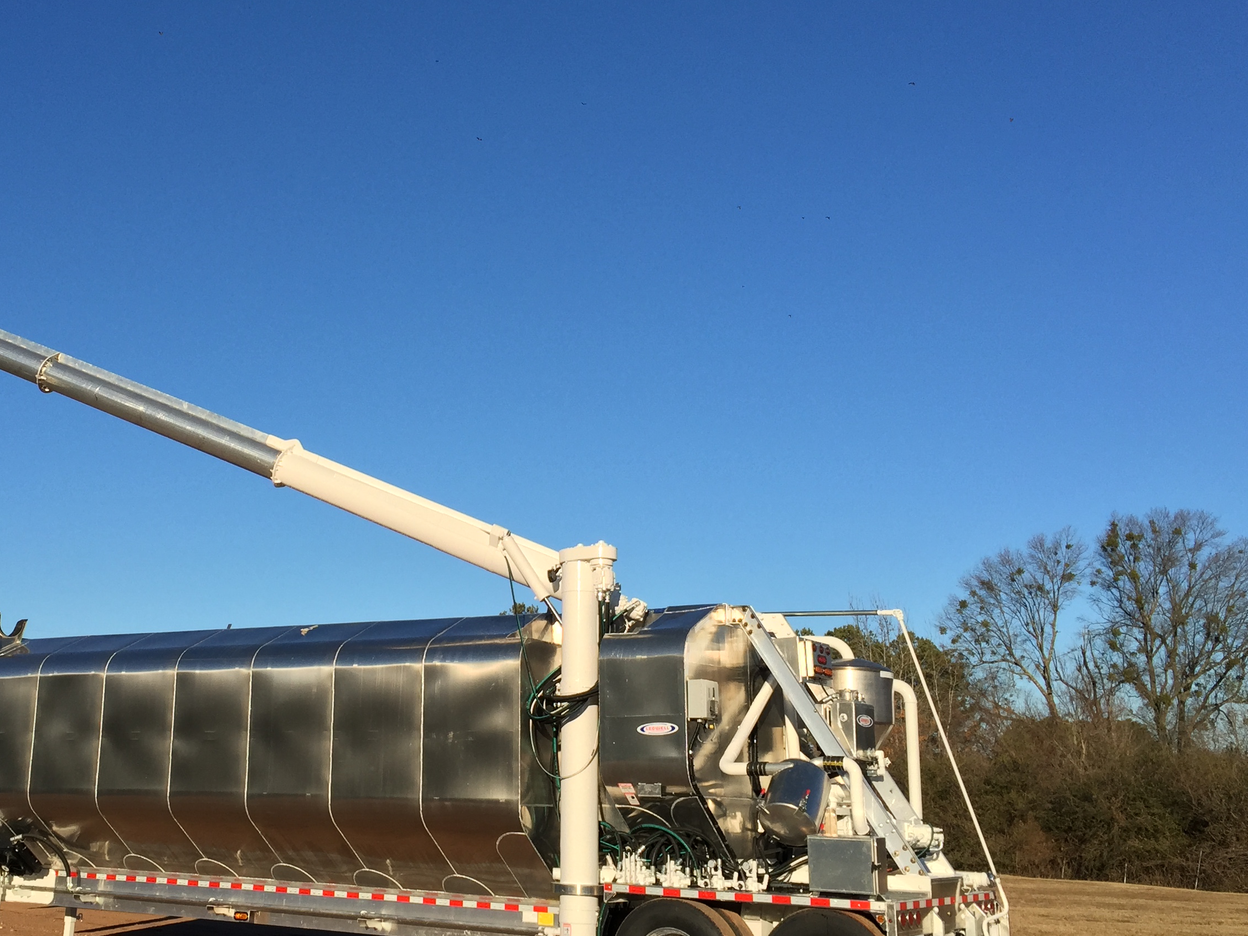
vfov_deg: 34.3
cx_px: 406
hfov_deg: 44.1
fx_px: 1514
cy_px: 452
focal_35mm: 42
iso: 32
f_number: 2.2
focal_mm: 4.15
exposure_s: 1/2198
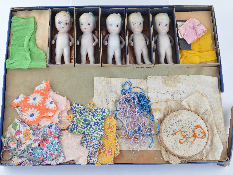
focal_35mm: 49
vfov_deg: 29.7
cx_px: 113
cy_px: 87
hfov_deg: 38.9
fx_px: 330
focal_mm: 30
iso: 100
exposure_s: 1/25
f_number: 10
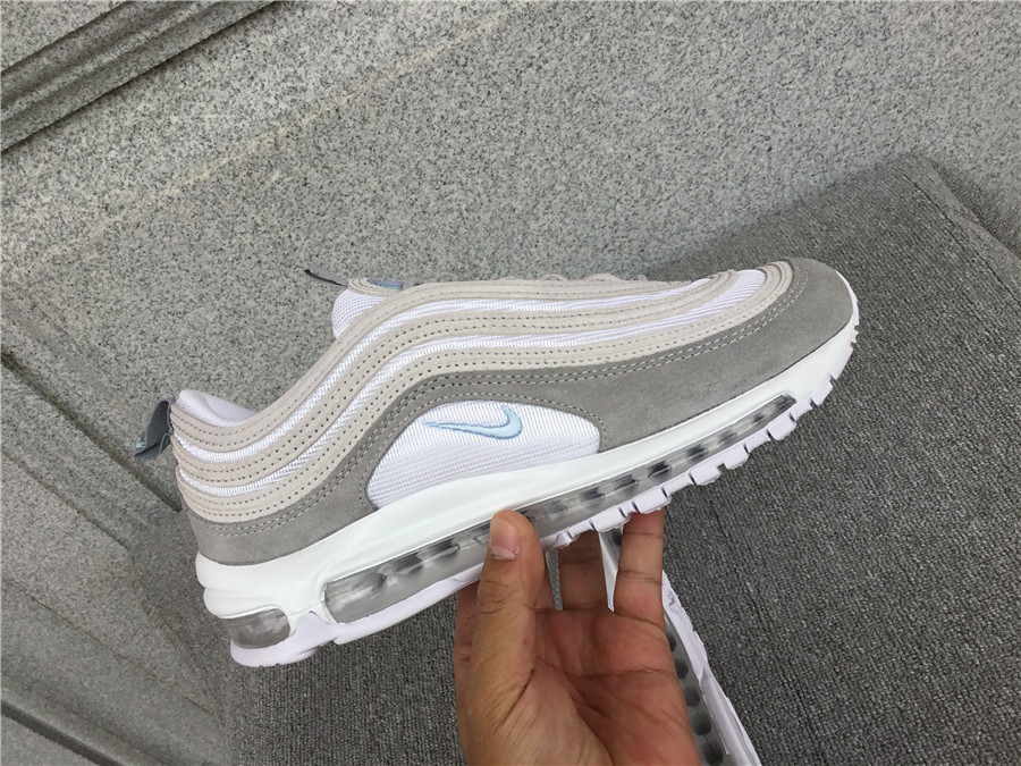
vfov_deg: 45.4
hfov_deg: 58.4
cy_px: 383
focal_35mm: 31
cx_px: 510
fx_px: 914
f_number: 2.4
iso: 25
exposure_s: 1/227
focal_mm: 3.3
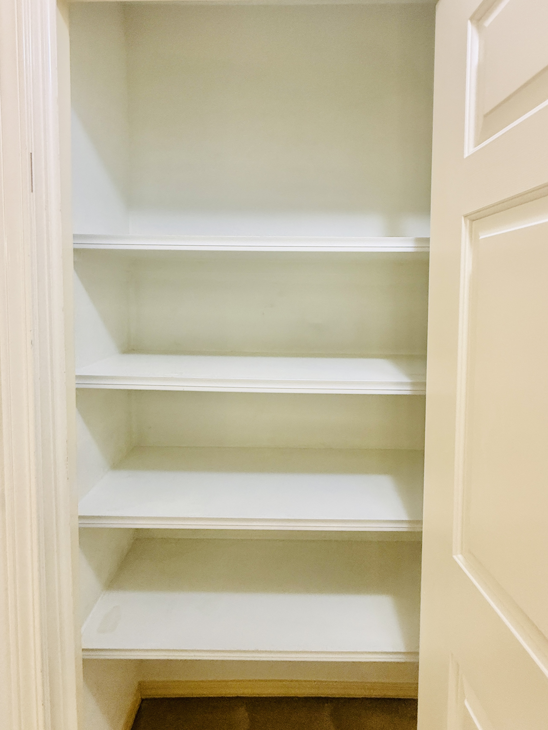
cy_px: 365
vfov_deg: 102.1
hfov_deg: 85.7
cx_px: 274
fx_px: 296
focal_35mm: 14
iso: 400
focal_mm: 2.22
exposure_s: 1/60
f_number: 2.2
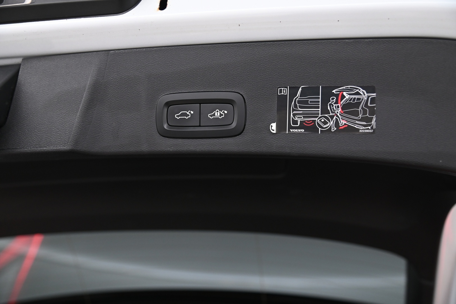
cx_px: 228
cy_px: 152
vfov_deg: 35.0
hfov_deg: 50.7
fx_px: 481
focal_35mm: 38
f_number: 4
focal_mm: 38
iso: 2000
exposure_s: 1/100
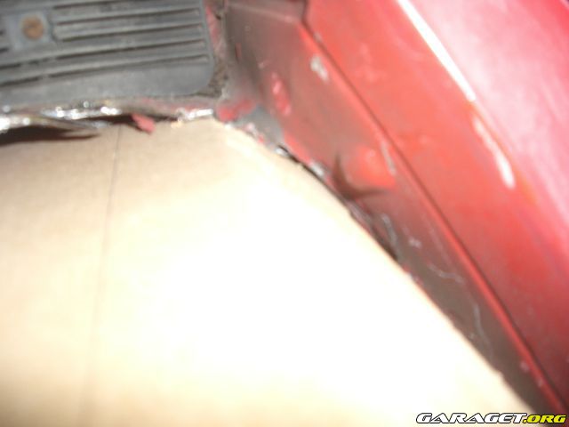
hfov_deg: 49.0
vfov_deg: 37.7
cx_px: 284
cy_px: 214
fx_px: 625
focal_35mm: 38
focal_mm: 6.2
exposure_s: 1/60
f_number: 2.7
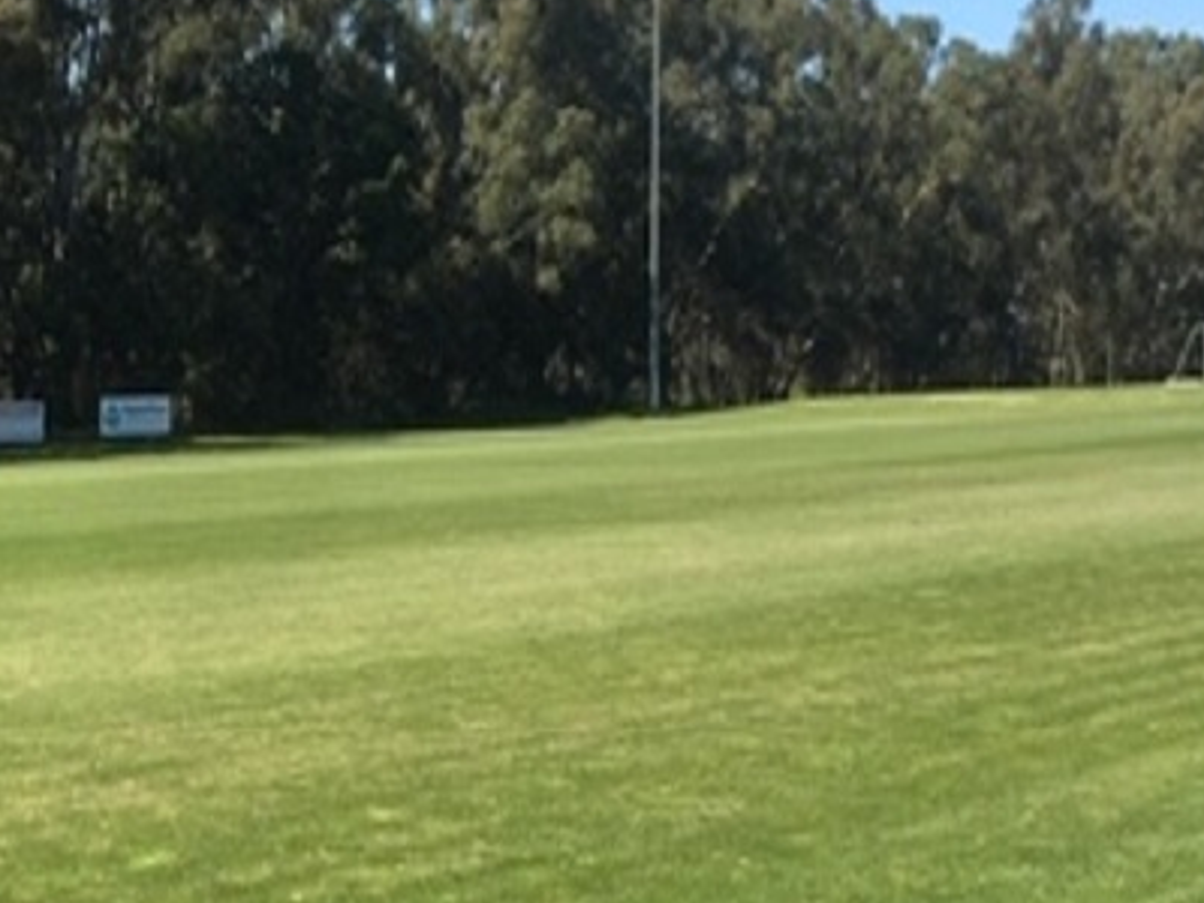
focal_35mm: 67
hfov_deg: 28.2
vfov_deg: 21.9
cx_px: 185
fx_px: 2330
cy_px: 418
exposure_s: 1/1282
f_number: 2.2
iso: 25
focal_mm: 4.15
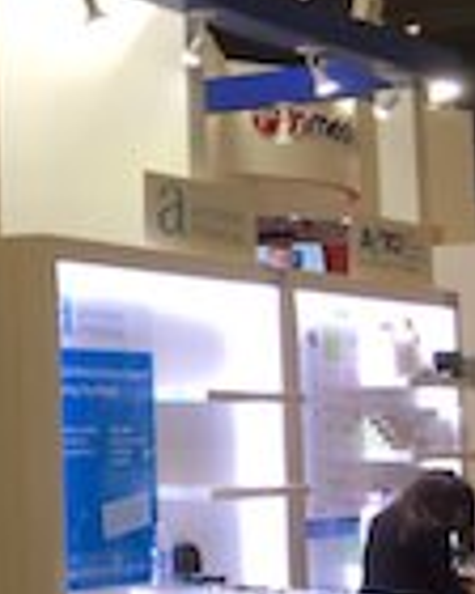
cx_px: -445
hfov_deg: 13.3
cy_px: 193
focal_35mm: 101
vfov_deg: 18.9
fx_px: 1775
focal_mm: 4.15
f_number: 2.2
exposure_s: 1/30
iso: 40
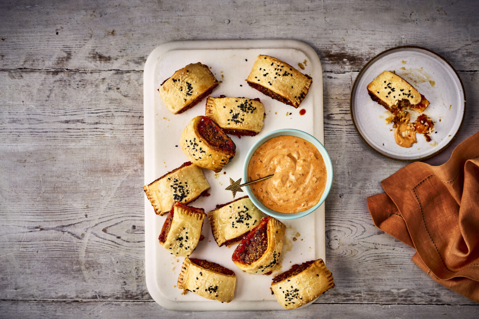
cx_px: 249
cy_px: 162
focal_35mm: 53
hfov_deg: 37.5
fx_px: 705
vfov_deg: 25.5
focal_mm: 50
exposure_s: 1/25
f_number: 3.5
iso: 50
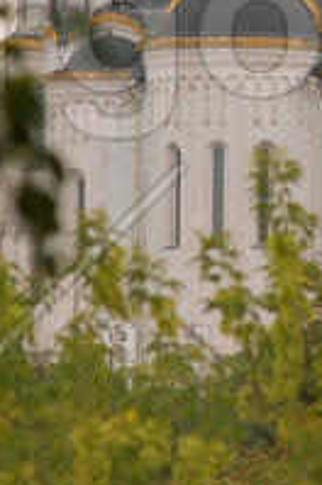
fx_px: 10319
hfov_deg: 1.8
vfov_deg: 2.7
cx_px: 310
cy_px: 37
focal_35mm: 766
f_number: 8
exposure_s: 1/250
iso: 200
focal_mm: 175
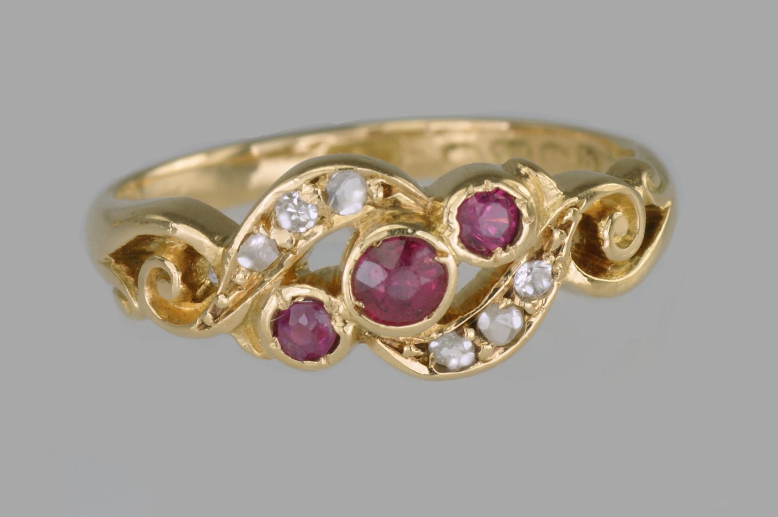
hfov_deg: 15.2
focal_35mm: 135
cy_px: 258
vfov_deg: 10.1
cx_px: 389
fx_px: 2915
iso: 200
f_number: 13
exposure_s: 1/160
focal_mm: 90
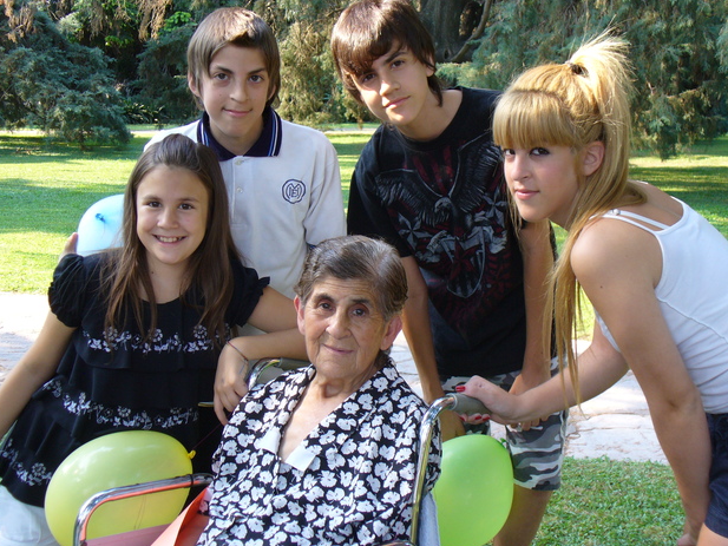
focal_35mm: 56
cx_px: 360
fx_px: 1178
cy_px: 269
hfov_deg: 34.3
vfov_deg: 26.1
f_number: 3.1
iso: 80
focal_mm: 8.9
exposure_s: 1/80
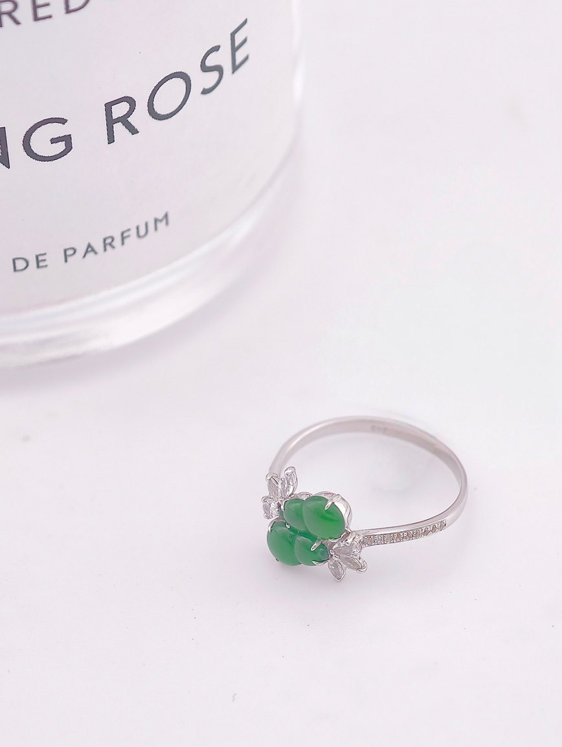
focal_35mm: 140
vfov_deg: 14.1
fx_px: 3023
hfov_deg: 10.6
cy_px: 374
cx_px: 281
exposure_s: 1/200
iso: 125
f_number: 2.67
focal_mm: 22.48
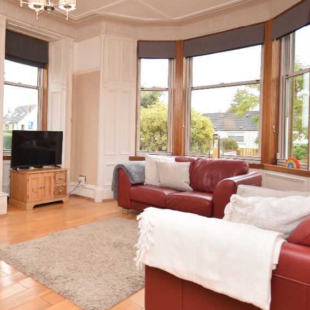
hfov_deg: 56.2
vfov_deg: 58.8
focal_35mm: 27
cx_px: 78
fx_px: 274
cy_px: 133
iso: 800
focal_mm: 10
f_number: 5
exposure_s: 1/100
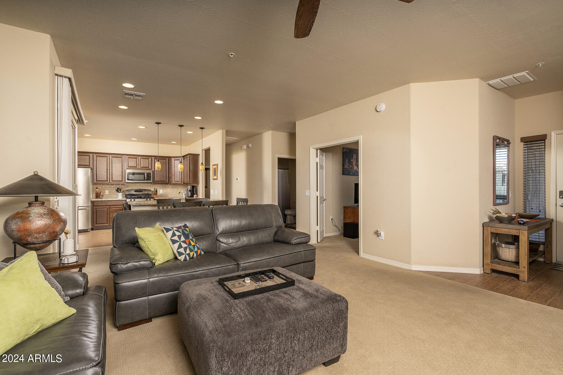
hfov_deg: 96.7
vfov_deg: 73.8
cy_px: 188
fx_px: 250
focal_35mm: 16
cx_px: 282
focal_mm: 16
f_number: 8
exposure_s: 1/200
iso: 1000
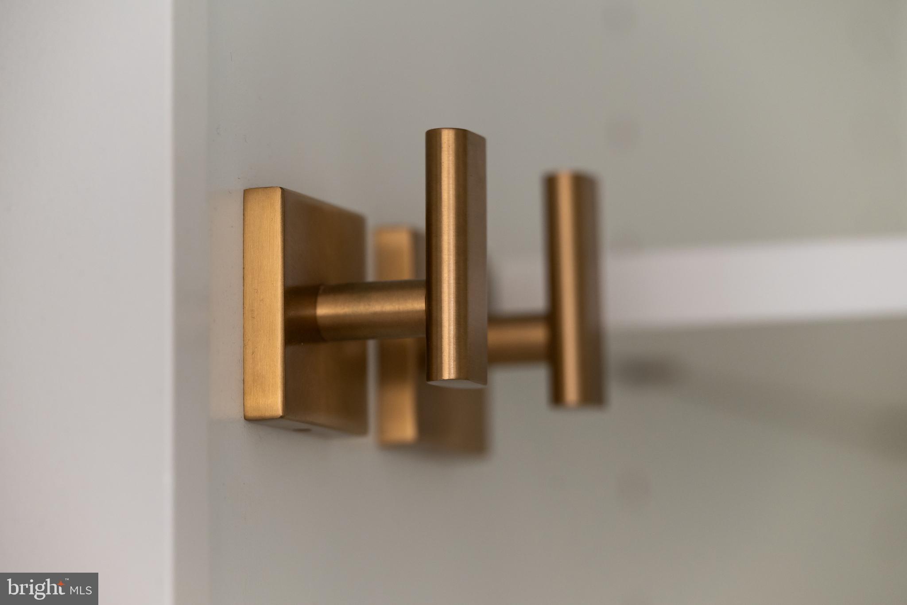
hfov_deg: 11.7
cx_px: 454
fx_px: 4408
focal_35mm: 175
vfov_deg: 7.8
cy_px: 302
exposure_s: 1/125
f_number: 4.5
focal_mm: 175
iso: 1600
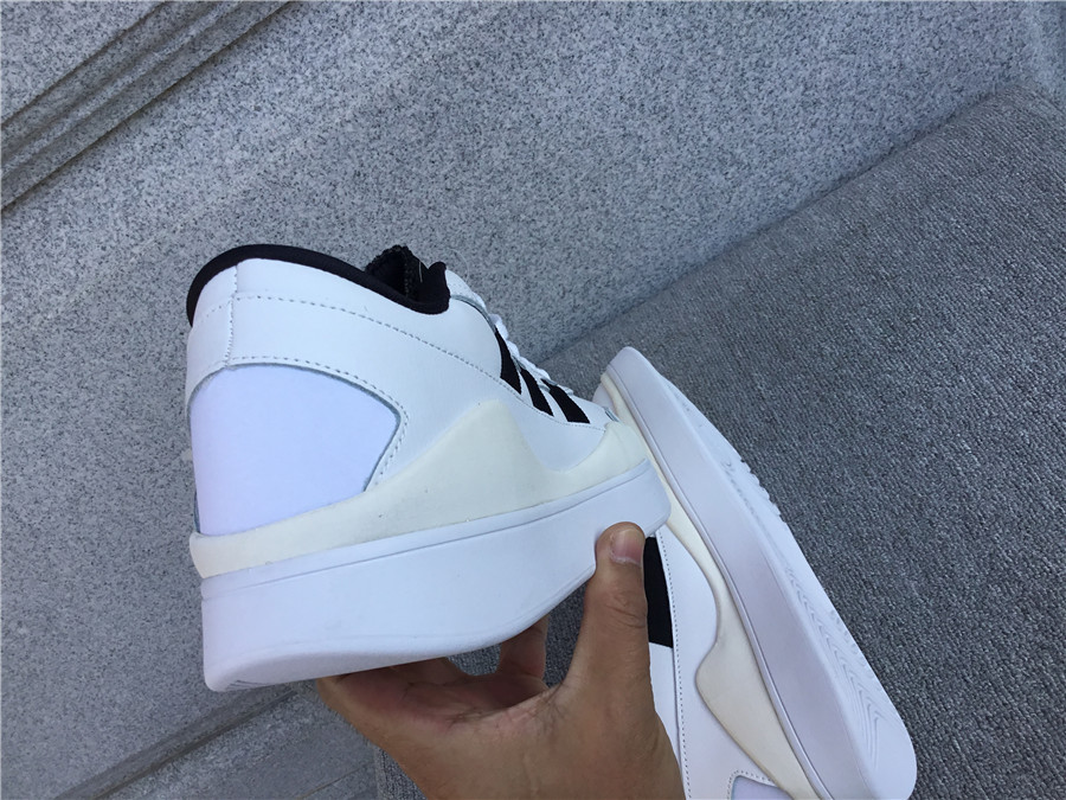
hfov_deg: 58.4
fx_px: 955
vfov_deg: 45.4
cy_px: 400
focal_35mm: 31
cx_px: 533
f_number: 2.4
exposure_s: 1/382
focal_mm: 3.3
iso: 25
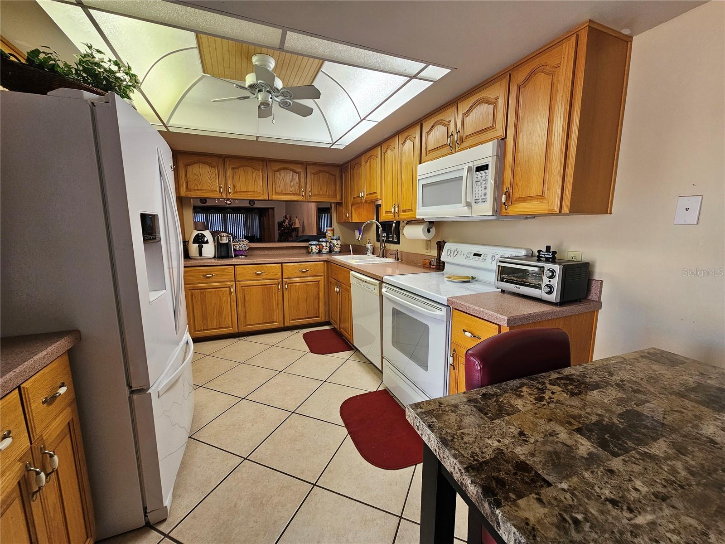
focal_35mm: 13
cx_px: 362
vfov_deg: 89.9
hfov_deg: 106.2
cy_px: 272
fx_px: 272
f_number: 2.2
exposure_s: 1/60
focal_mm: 2.2
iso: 100
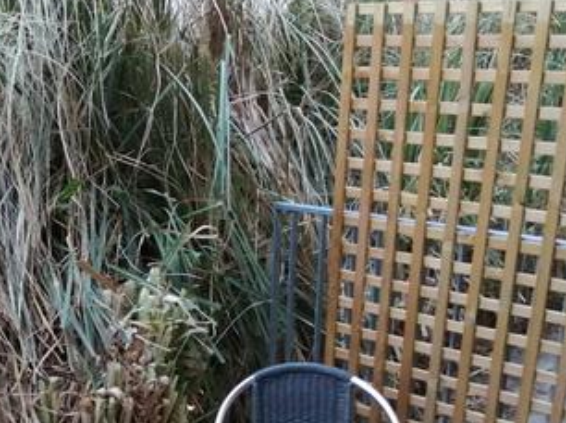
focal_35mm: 51
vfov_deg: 27.9
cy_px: 340
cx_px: 144
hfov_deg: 36.7
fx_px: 833
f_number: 1.8
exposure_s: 1/24
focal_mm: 3.46
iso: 320
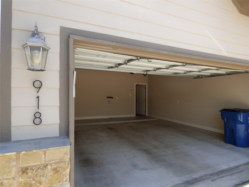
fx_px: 144
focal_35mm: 20
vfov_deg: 66.0
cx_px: 124
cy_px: 94
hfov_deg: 81.7
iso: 100
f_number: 2.8
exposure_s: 1/500
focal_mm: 3.58
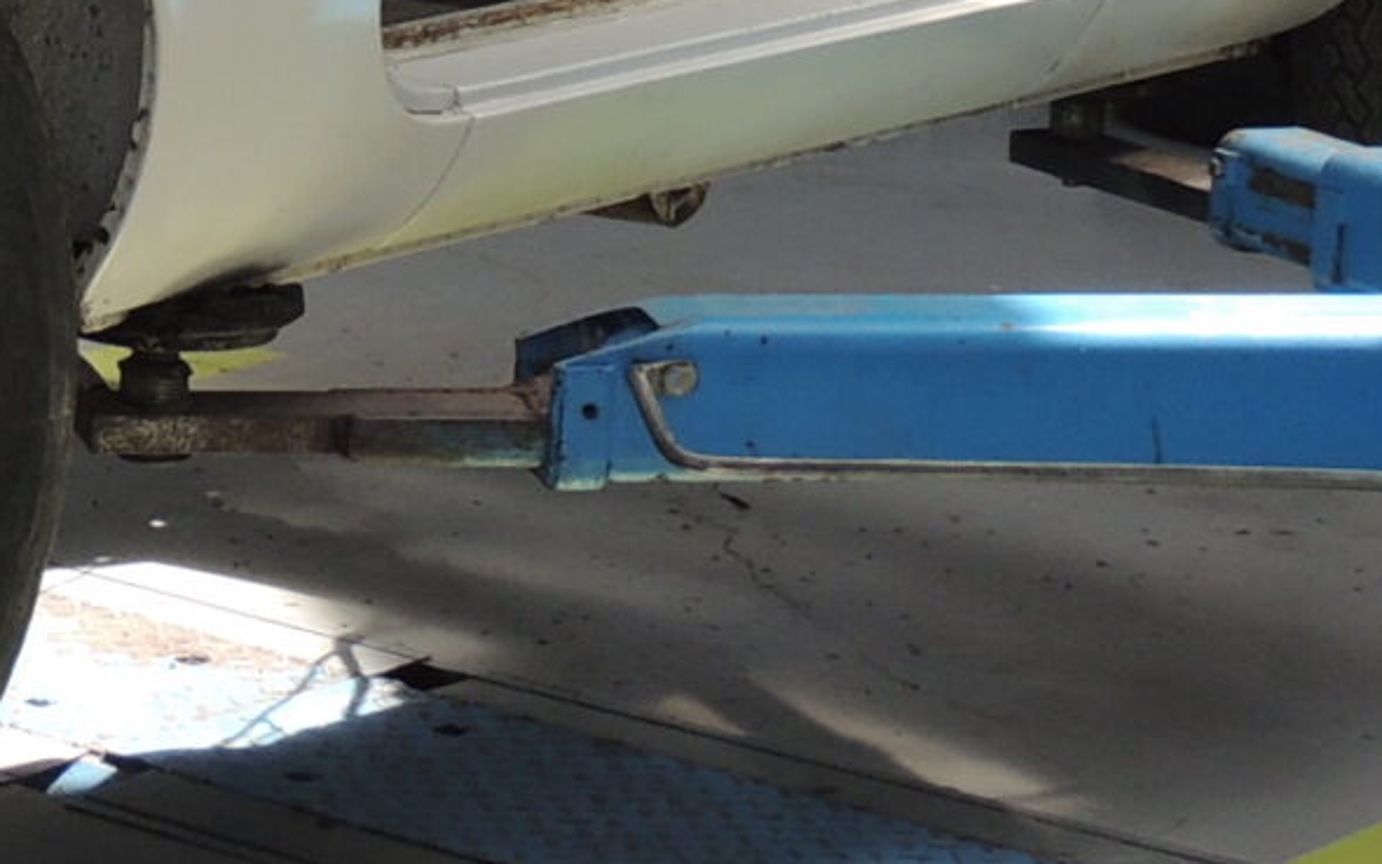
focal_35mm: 161
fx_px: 6065
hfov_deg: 12.5
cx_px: -534
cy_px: -124
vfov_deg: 8.1
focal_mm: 6.2
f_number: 3.3
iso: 100
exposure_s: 1/100
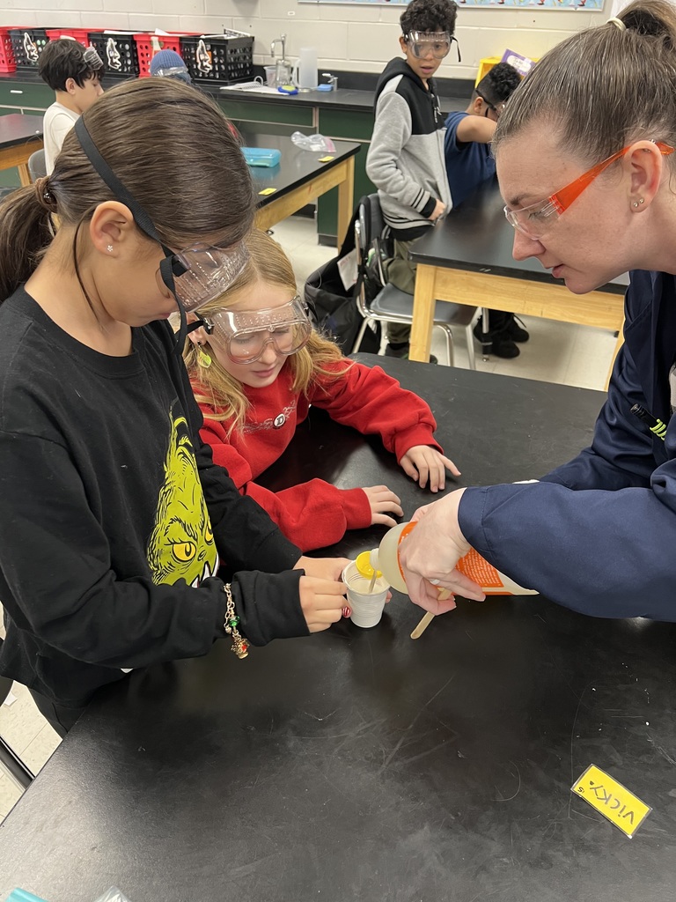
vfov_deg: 67.3
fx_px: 677
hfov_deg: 53.1
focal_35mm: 26
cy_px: 451
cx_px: 338
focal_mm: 5.7
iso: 160
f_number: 1.5
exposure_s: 1/60
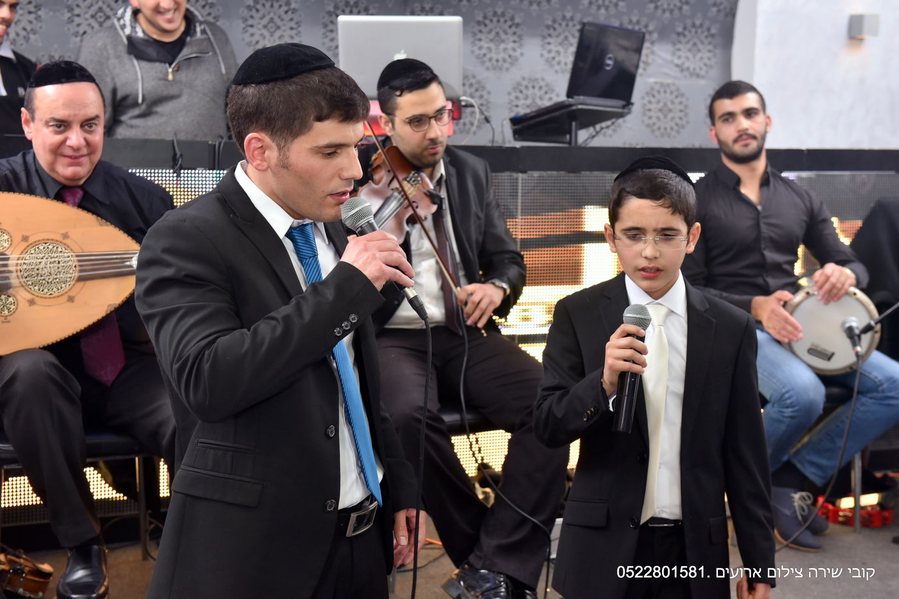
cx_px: 450
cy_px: 300
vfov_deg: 24.2
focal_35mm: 56
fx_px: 1398
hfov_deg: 35.6
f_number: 5
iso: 800
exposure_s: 1/125
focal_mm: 56
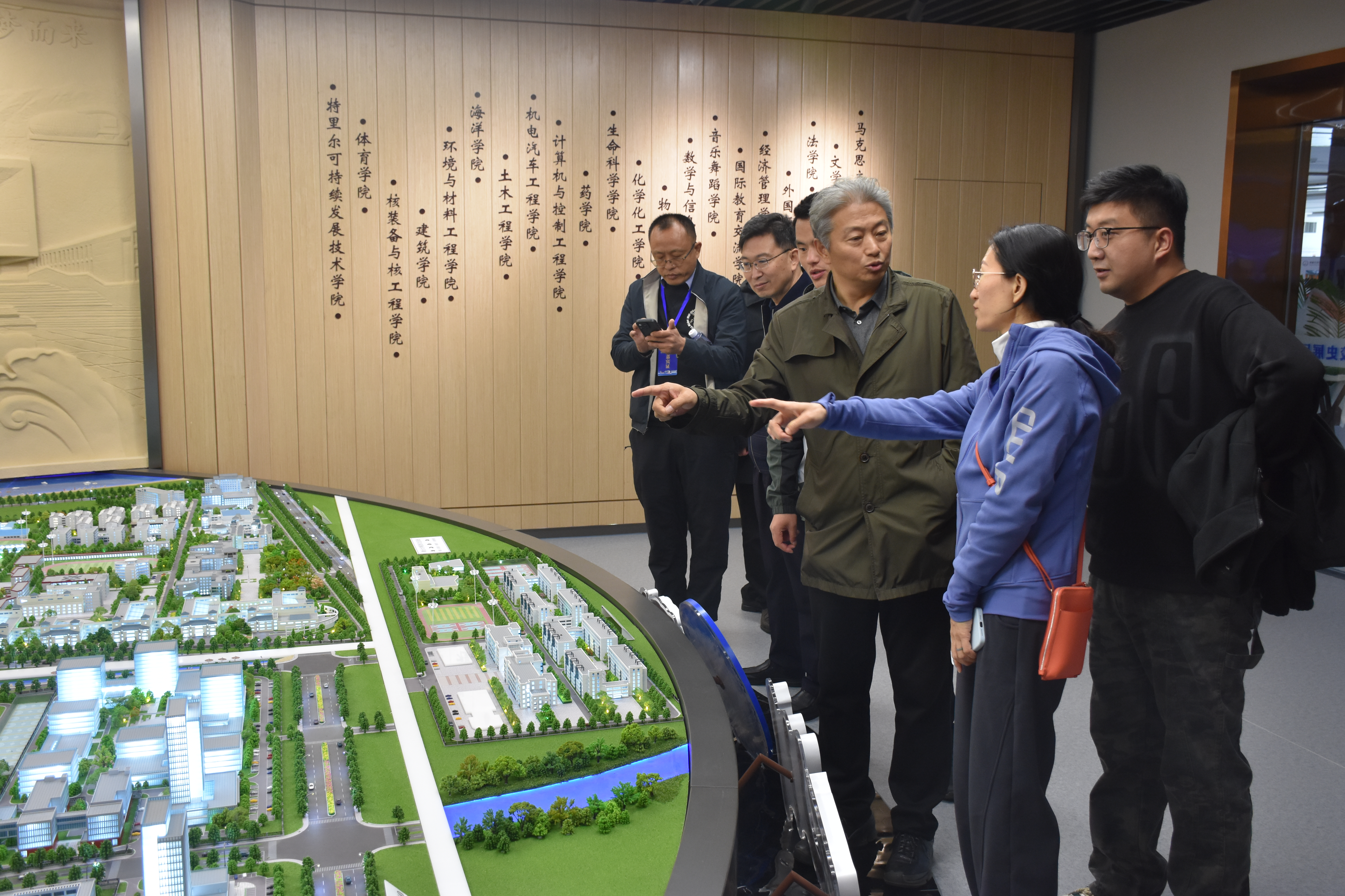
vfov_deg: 38.4
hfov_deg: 55.1
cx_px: 672
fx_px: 1289
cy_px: 448
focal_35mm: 34
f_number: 5
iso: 800
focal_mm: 23
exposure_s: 1/100
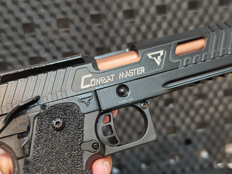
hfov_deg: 39.7
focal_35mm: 48
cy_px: 87
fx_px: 322
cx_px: 116
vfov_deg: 30.3
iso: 250
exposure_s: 1/33
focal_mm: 6.83
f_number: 1.4
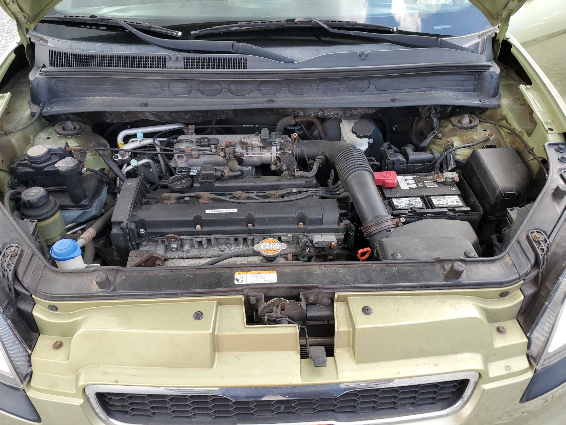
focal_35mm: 26
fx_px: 425
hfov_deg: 67.3
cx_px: 283
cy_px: 212
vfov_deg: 53.1
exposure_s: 1/286
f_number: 1.5
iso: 50
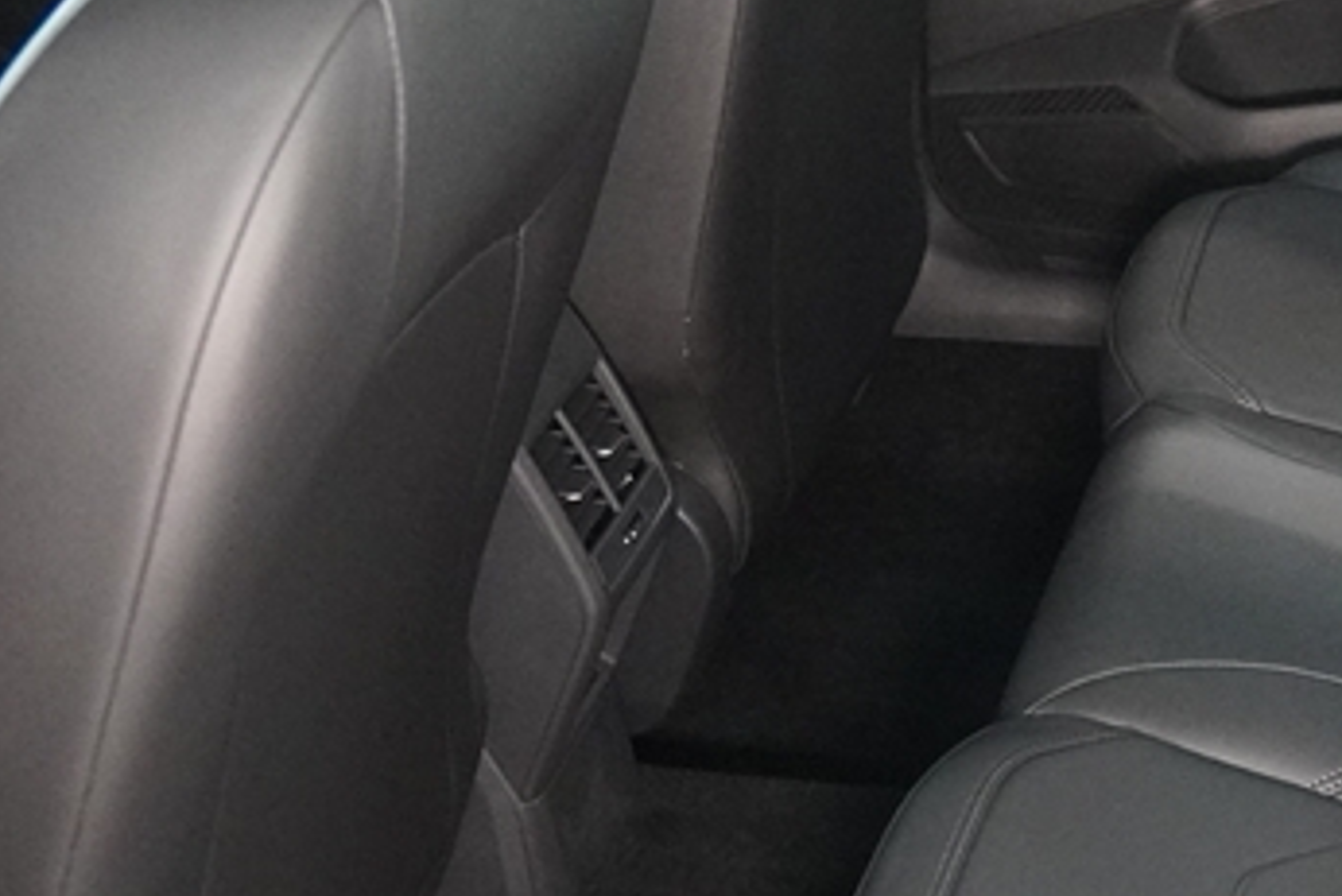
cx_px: 1183
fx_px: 2815
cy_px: 363
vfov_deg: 18.1
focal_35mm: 75
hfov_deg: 26.0
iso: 5000
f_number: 2.8
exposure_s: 1/160
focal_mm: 17
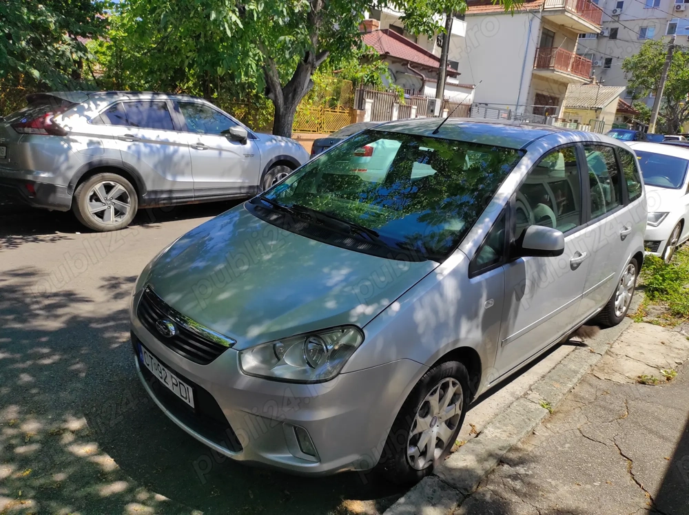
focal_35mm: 25
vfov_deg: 54.8
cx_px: 344
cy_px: 258
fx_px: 497
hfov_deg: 69.4
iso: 100
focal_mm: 5.43
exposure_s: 1/1471
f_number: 1.89
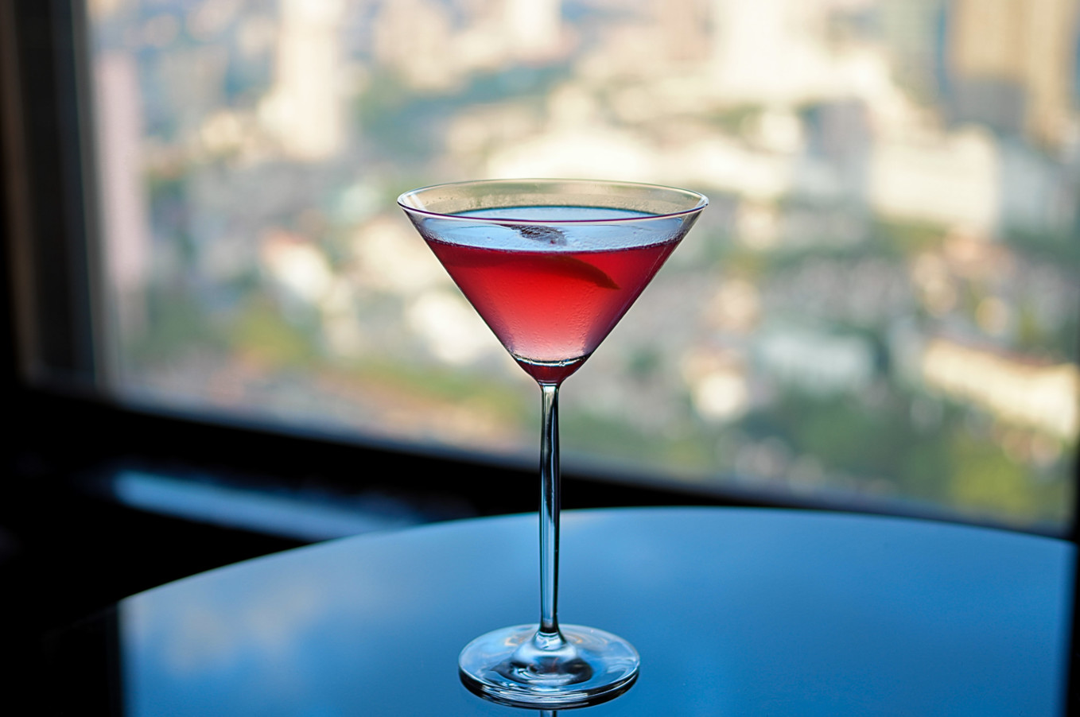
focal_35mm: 52
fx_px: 1558
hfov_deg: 38.2
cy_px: 358
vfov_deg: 25.9
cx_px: 540
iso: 100
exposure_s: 1/80
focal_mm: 35
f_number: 2.4
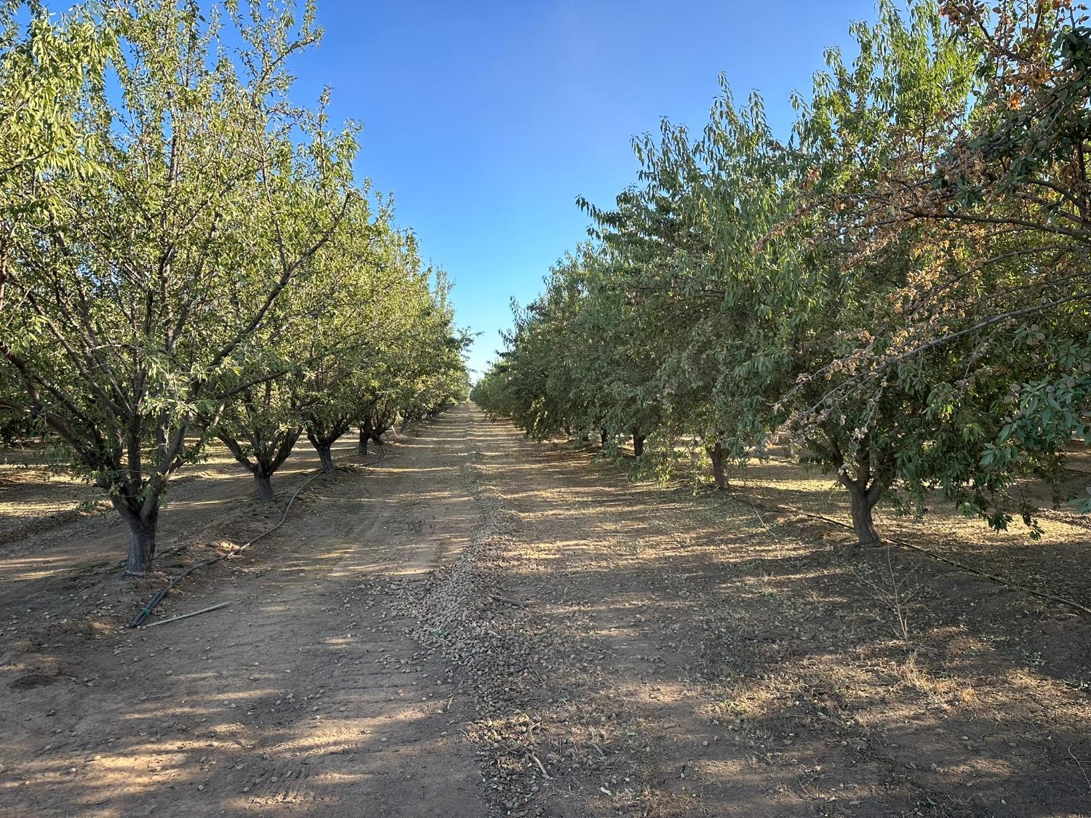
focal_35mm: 24
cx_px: 546
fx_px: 756
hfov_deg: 71.6
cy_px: 409
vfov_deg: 56.8
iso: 80
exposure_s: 1/1171
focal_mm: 6.86
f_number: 1.78
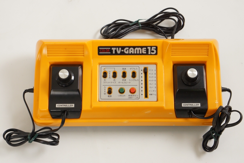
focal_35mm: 75
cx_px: 122
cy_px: 82
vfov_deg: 18.2
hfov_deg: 27.0
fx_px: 508
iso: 800
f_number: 6.3
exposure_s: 1/80
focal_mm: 50
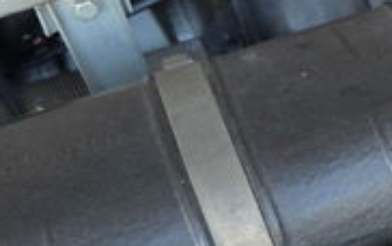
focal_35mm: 103
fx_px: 1101
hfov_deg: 18.2
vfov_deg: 12.6
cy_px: 218
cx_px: 573
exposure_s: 1/180
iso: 160
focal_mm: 6.3
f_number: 1.7
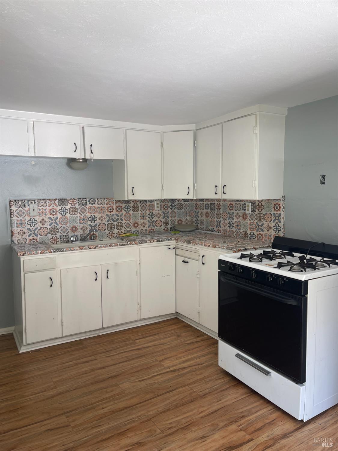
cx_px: 169
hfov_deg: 54.9
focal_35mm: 25
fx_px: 325
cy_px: 226
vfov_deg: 69.4
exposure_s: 1/121
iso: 40
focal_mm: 5.1
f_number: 1.6
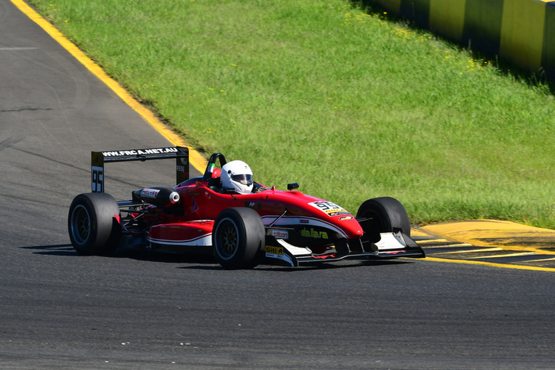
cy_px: 185
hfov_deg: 5.3
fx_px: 6014
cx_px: 278
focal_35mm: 390
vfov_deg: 3.5
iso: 500
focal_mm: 260
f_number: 11
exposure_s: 1/640
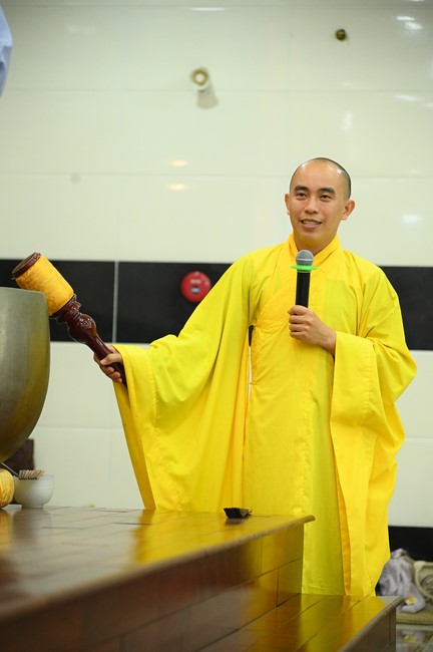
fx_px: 2169
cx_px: 216
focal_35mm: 120
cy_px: 326
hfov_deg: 11.4
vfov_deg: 17.1
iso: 5000
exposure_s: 1/160
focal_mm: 120
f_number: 4
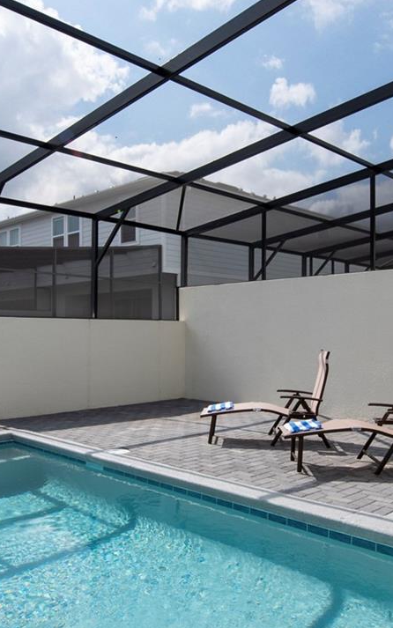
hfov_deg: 39.4
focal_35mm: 32
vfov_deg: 59.6
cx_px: 199
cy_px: 327
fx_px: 548
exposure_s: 1/640
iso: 500
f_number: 10
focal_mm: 14
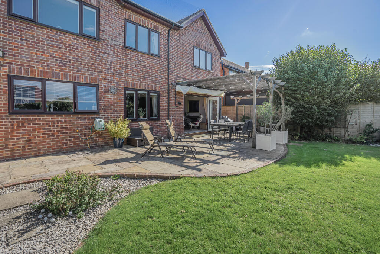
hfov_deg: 96.7
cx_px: 190
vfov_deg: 73.8
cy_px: 127
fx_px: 169
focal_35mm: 16
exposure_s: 1/250
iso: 125
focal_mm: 16
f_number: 7.1
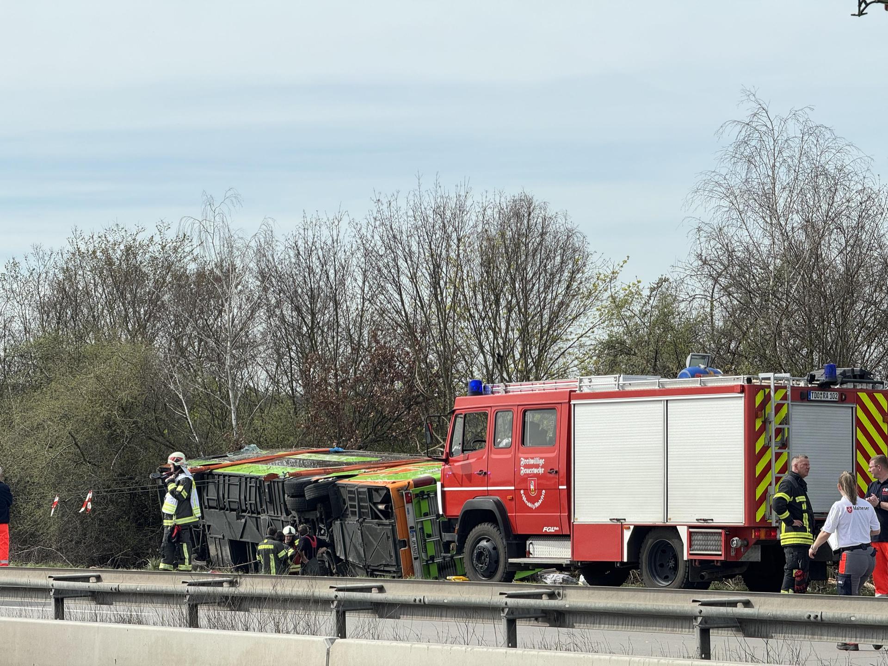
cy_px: 333
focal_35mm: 120
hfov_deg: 16.4
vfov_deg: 12.3
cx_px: 444
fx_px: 3078
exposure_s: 1/668
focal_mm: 15.66
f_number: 2.8
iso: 50
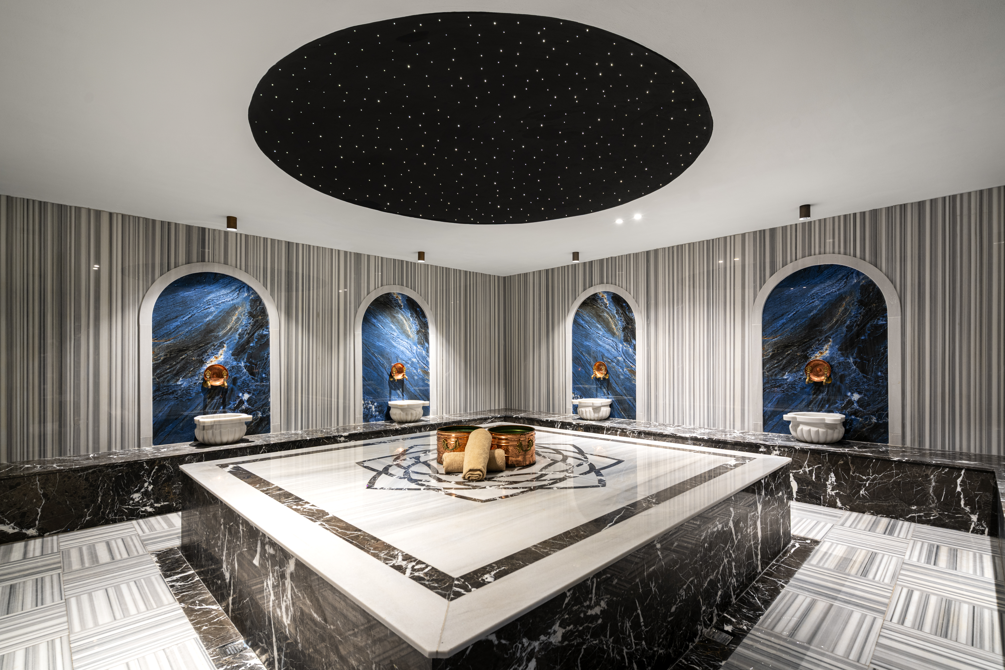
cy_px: 335
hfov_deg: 96.7
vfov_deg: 73.8
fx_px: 447
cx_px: 502
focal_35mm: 16
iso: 200
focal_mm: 16
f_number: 8
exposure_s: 1
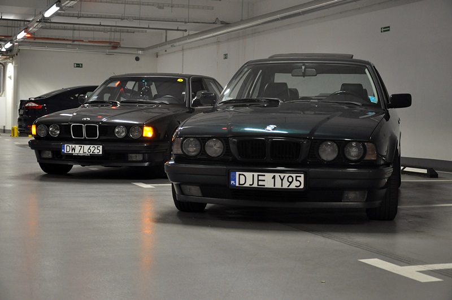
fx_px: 752
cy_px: 150
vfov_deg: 22.6
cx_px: 226
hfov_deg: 33.4
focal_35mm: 60
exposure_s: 1/30
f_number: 4.5
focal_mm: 40
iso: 1100
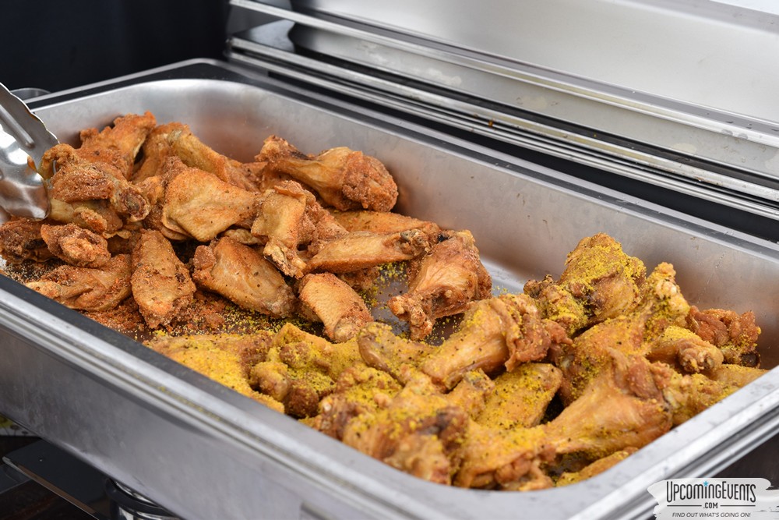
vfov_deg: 17.5
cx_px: 390
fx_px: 1688
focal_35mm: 78
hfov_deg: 26.0
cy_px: 260
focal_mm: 52
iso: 320
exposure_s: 1/250
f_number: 8
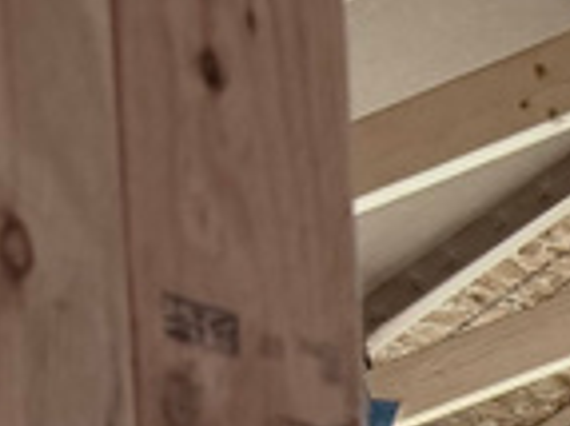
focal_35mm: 172
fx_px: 2830
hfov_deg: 9.2
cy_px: 1334
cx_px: 1710
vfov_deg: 7.5
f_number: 1.78
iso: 160
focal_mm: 6.76
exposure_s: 1/217
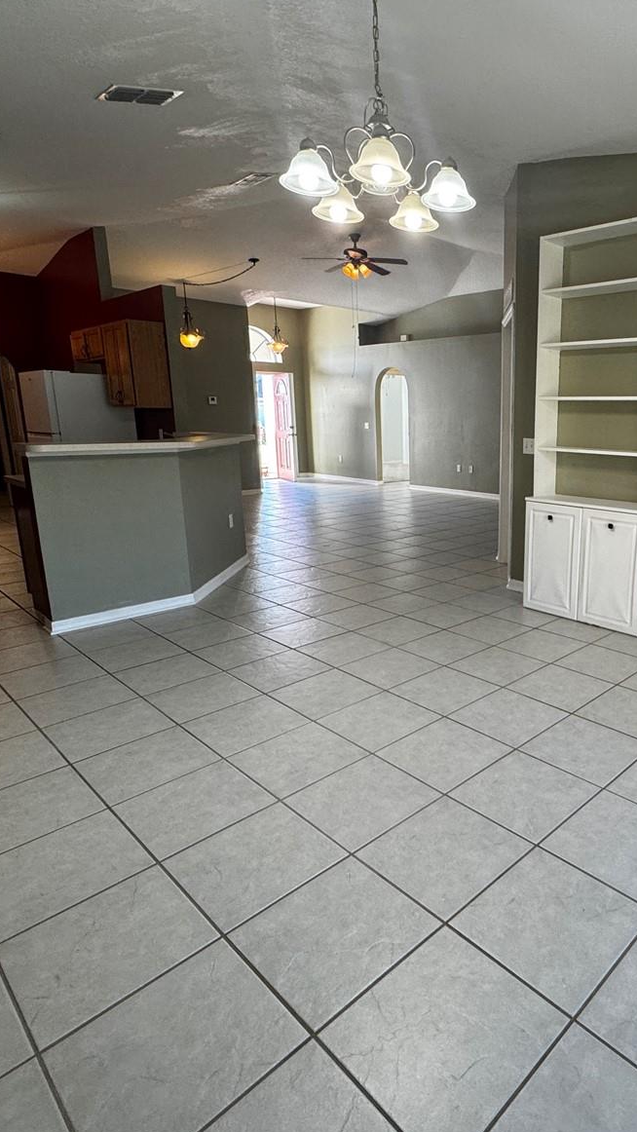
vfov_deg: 83.8
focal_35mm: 21
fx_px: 630
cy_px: 561
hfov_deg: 50.9
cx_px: 492
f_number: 2.2
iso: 200
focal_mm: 2.22
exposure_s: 1/120
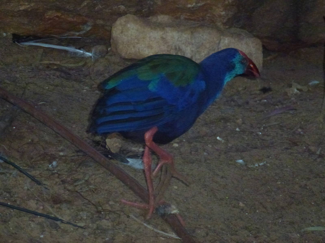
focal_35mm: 214
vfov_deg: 6.9
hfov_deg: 9.2
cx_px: 162
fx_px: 2009
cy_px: 122
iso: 1000
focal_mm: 38.3
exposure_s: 1/160
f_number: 5.5
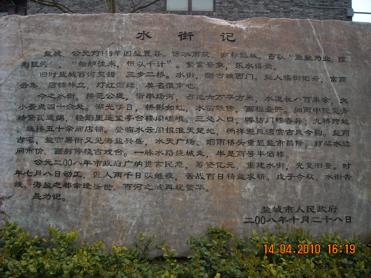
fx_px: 375
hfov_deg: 52.6
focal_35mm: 35
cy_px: 139
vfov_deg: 40.7
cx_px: 186
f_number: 2.8
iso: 64
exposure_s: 1/309
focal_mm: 5.7
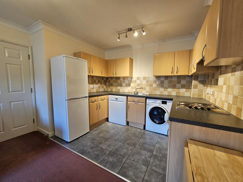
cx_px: 122
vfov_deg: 89.9
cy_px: 91
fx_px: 91
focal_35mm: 13
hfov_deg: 106.2
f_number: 2.2
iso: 200
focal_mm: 2.2
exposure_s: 1/50
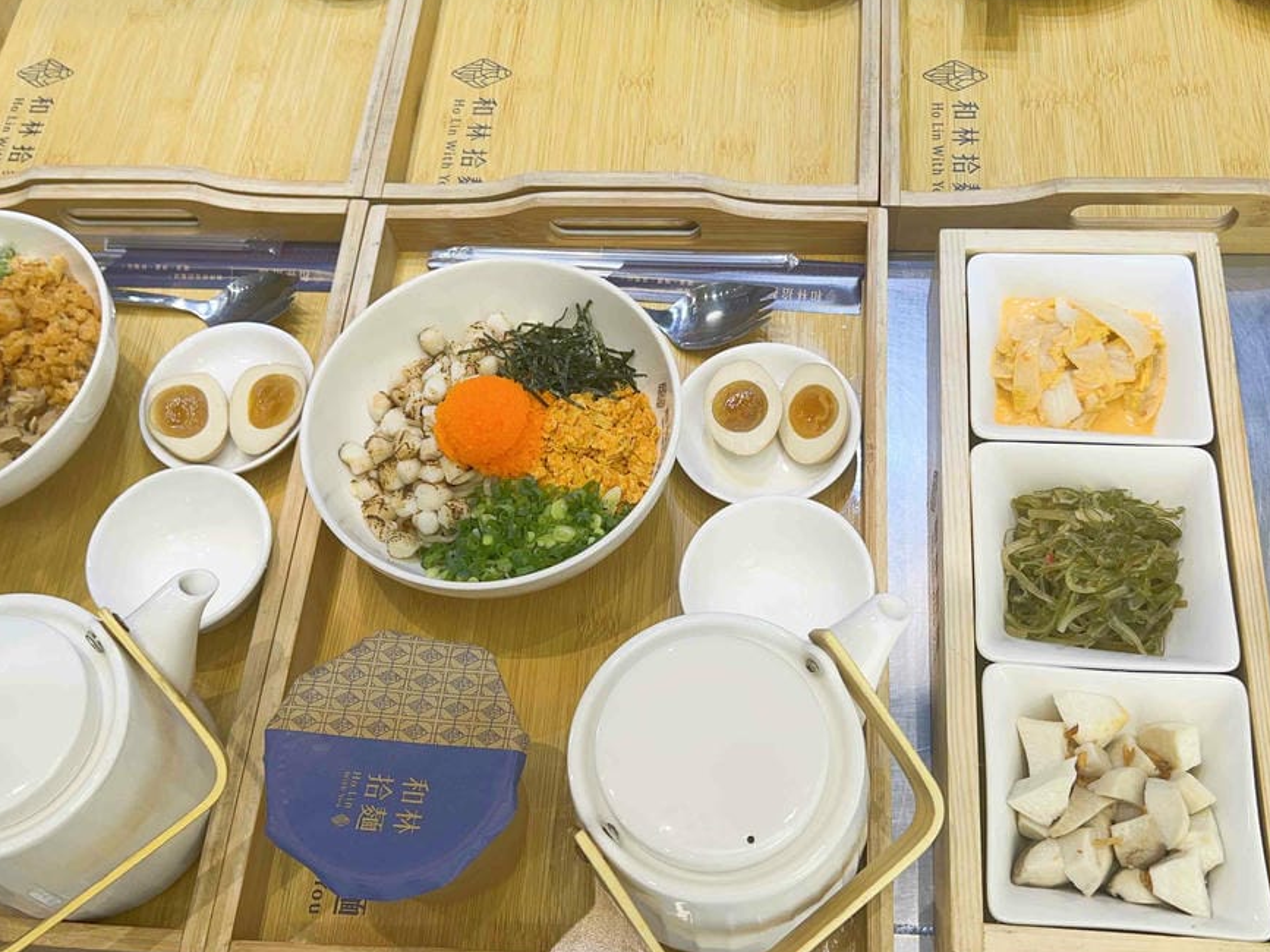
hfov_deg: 51.4
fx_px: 1321
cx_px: 643
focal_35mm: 36
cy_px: 499
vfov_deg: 39.6
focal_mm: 5.7
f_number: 1.5
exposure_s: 1/120
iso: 40
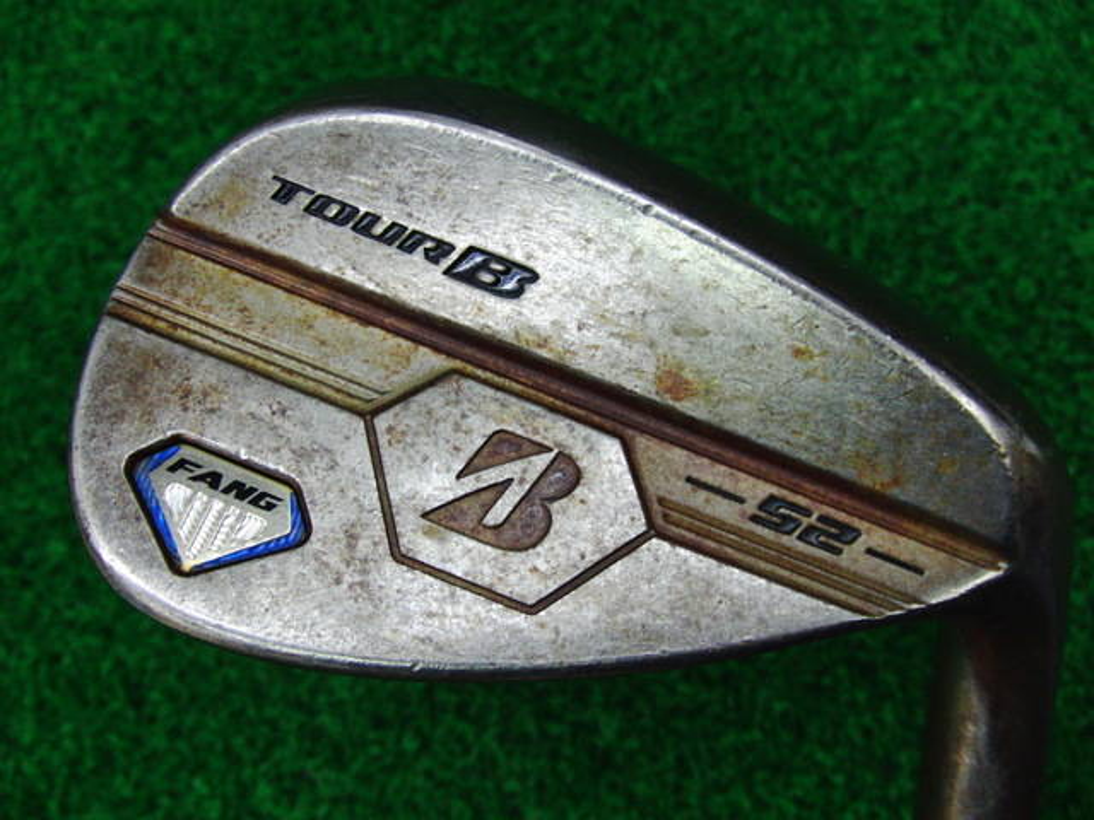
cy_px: 410
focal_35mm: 37
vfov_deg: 38.7
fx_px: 1169
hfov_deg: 50.1
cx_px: 547
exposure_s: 1/80
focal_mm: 6.42
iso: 320
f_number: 3.6
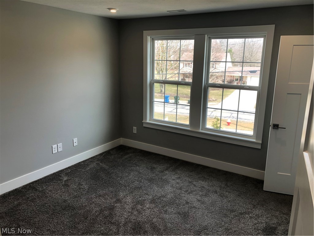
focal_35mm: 28
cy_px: 118
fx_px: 254
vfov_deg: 49.7
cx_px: 157
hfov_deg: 63.4
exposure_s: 1/120
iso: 64
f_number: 1.8
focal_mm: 3.99
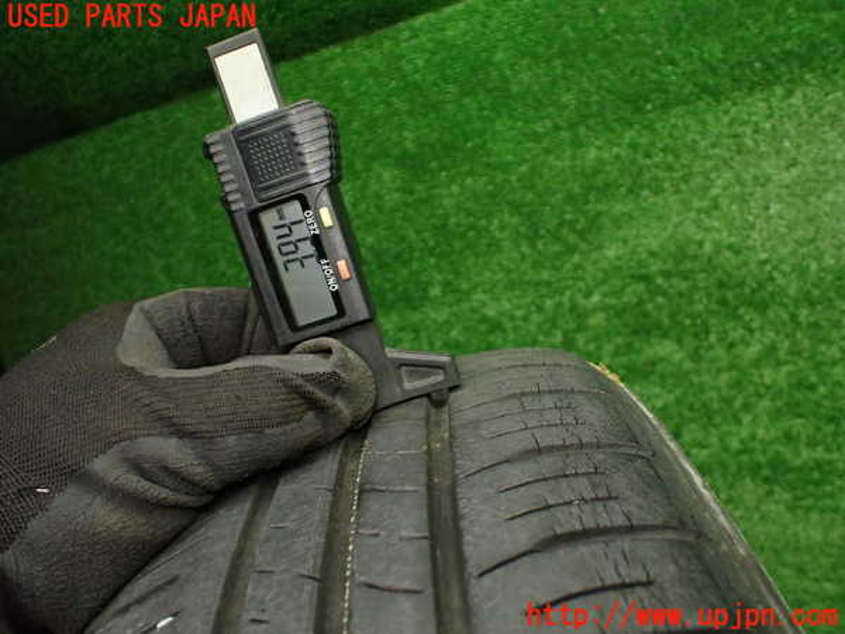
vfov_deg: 46.8
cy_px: 317
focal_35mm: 30
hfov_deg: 60.0
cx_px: 422
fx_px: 732
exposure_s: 1/125
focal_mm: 5.4
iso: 400
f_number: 2.3
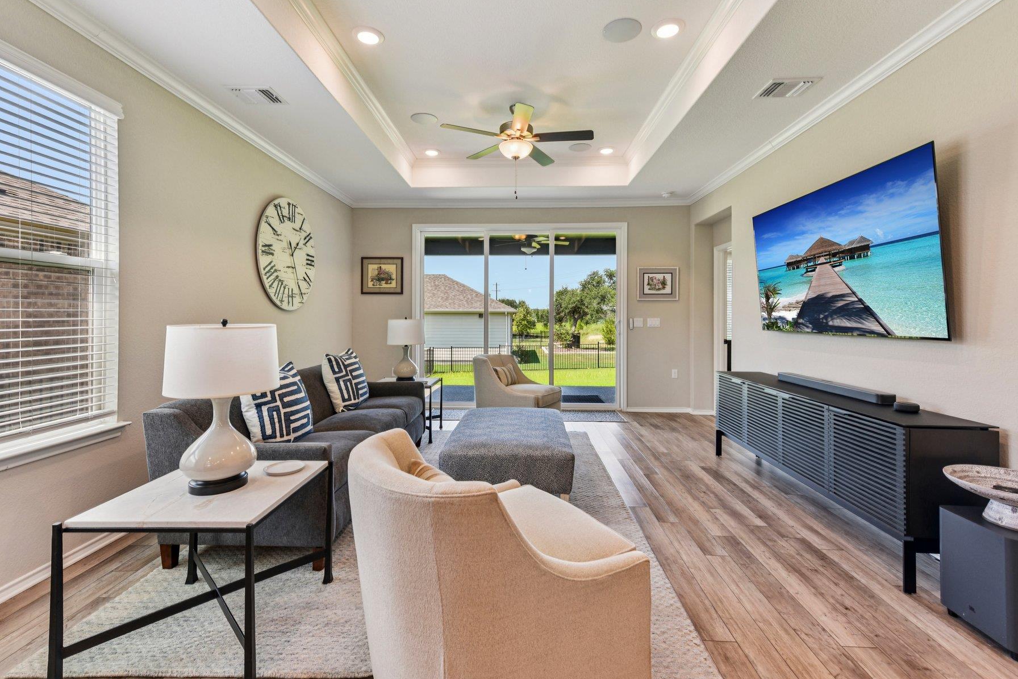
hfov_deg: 96.7
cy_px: 312
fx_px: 452
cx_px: 509
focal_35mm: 16
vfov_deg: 73.6
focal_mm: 14
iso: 100
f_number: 8
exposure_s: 1/20
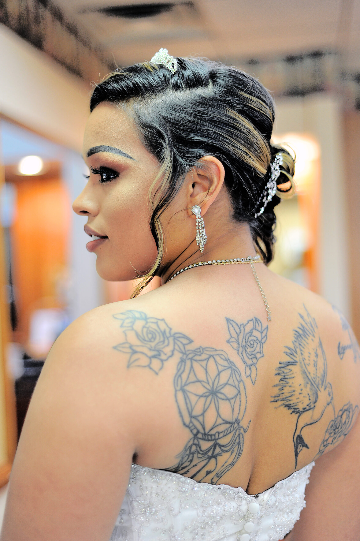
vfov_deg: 39.6
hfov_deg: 27.0
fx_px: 751
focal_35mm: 50
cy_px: 270
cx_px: 180
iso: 800
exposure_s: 1/125
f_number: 2
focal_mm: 50
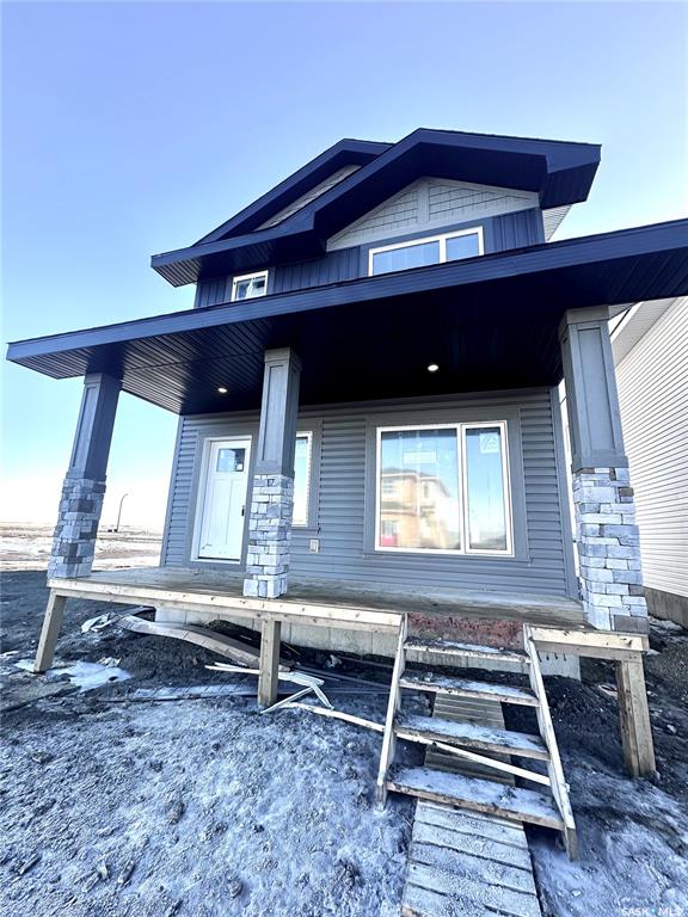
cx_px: 344
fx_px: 371
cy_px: 458
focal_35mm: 14
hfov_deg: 85.7
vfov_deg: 102.1
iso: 40
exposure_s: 1/228
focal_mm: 2.22
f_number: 2.2
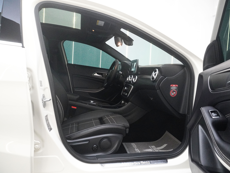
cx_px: 127
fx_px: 173
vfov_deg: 53.1
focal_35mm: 26
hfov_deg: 67.1
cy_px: 86
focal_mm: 16
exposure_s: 1/80
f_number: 6.3
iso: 5000
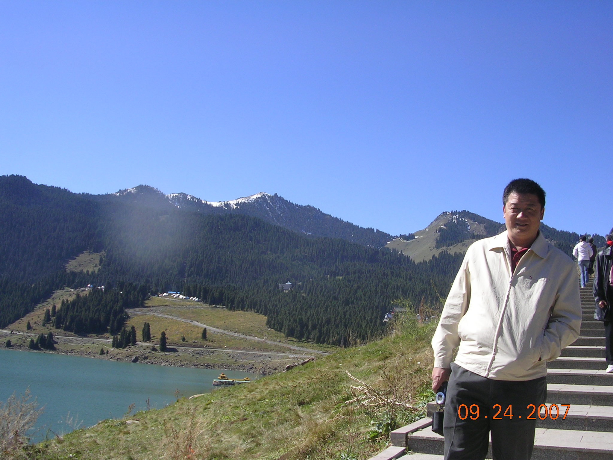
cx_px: 306
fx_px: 673
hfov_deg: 49.0
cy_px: 230
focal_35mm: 38
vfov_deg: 37.7
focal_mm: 5.8
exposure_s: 1/282
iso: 50
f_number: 5.6
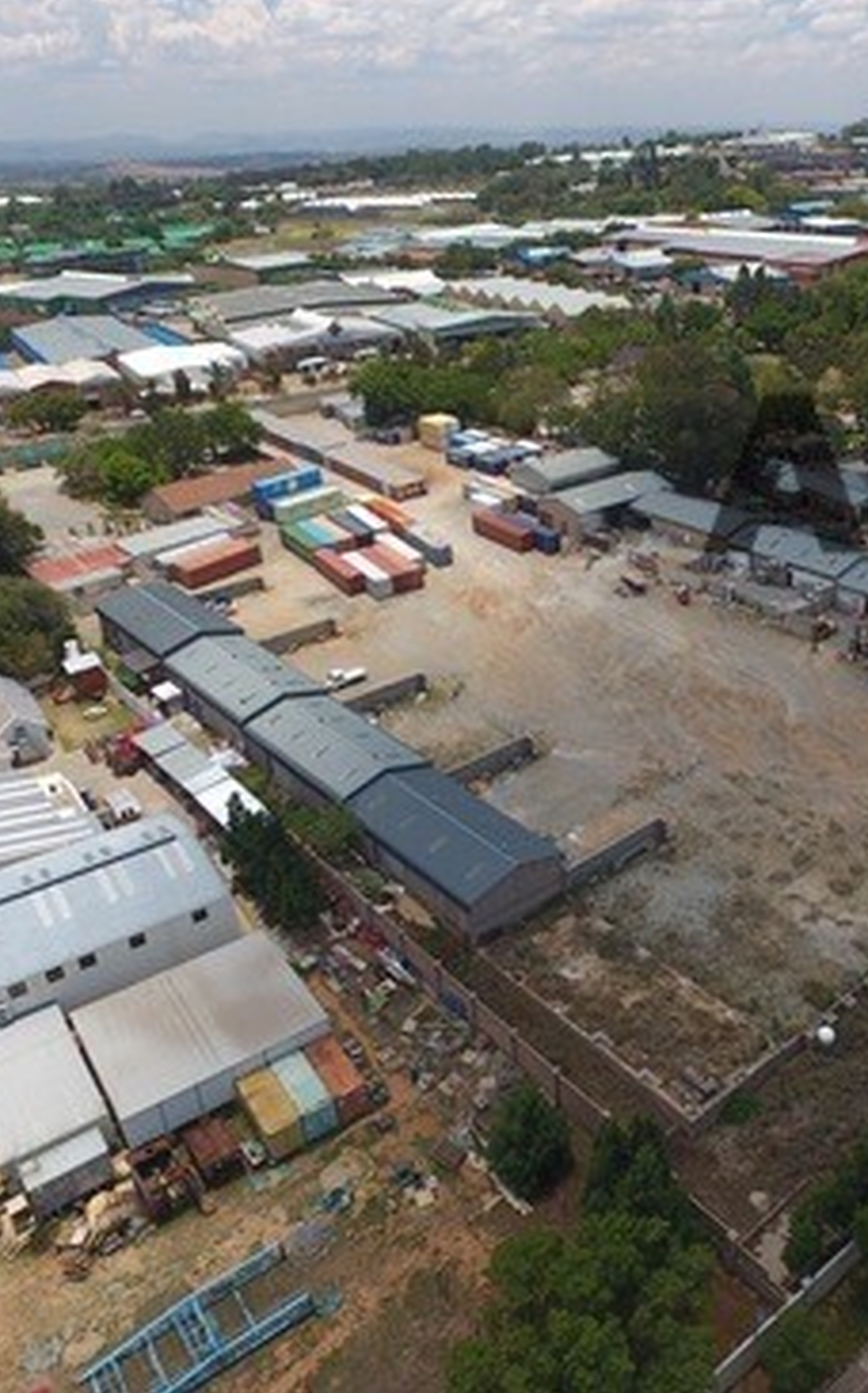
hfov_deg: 42.1
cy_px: 683
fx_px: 1100
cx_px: 621
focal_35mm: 29
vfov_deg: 64.7
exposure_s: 1/376
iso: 100
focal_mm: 3.61
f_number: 2.8
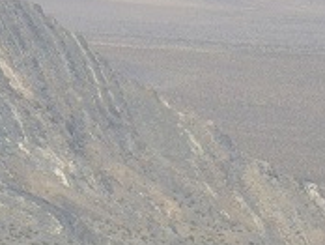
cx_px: 26
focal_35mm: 633
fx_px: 5951
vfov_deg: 2.4
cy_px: 211
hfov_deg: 3.1
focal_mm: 20.6
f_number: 6.3
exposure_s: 1/500
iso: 125
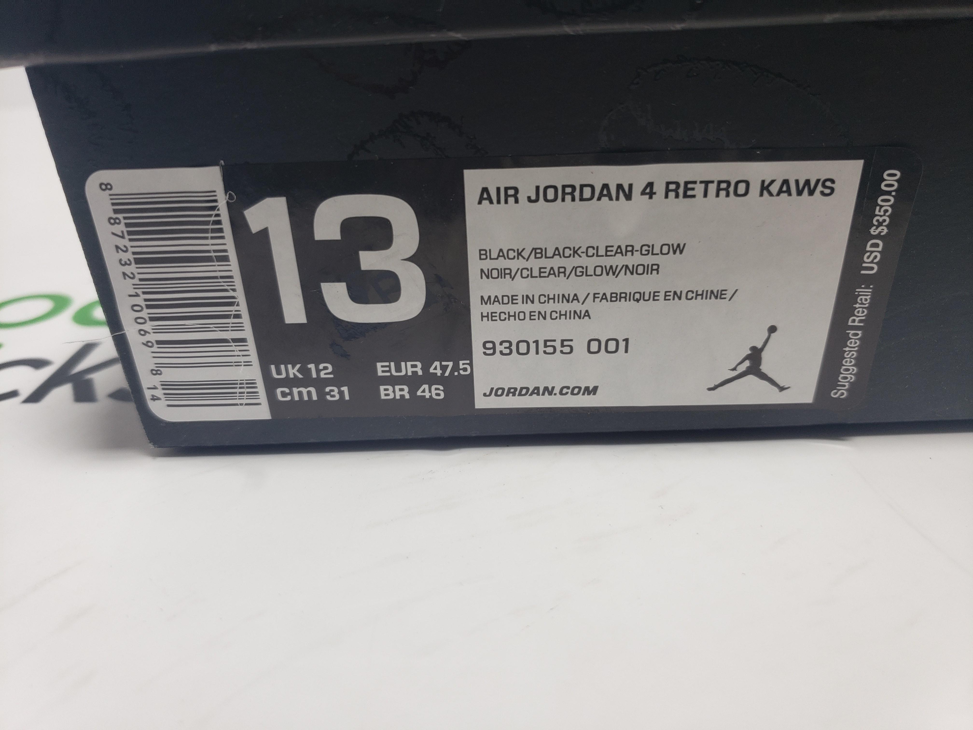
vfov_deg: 53.1
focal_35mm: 26
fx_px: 731
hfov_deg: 67.3
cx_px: 486
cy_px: 365
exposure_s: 1/297
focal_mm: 4.3
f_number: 1.5
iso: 50
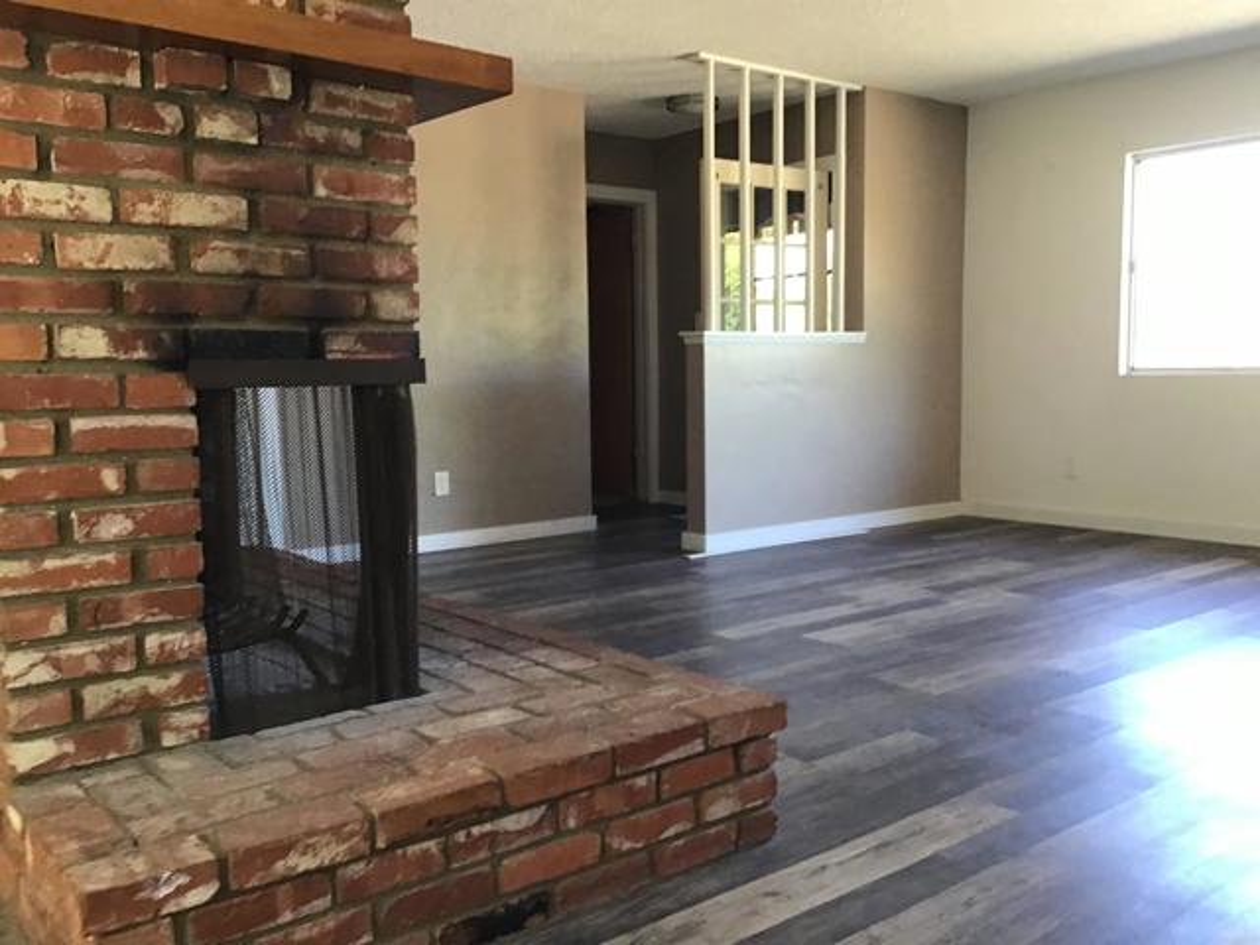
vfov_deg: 45.4
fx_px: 1128
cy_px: 472
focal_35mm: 31
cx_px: 630
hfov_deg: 58.4
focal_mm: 3.3
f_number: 2.4
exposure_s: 1/30
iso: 80
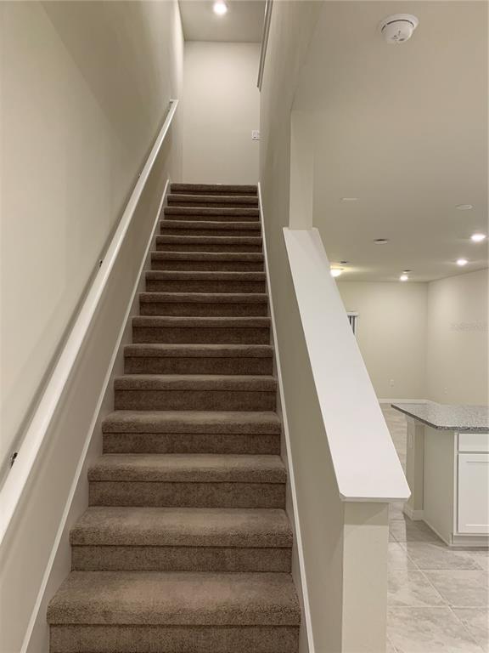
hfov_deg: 53.1
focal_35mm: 26
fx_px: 490
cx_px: 244
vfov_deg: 67.3
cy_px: 326
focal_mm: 4.25
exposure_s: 1/60
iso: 160
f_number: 1.8
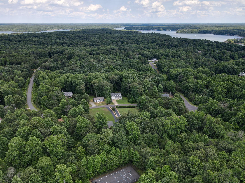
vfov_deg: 51.4
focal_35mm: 27
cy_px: 91
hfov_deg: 65.3
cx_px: 122
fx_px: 191
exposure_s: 1/320
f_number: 2.8
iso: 100
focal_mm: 4.5
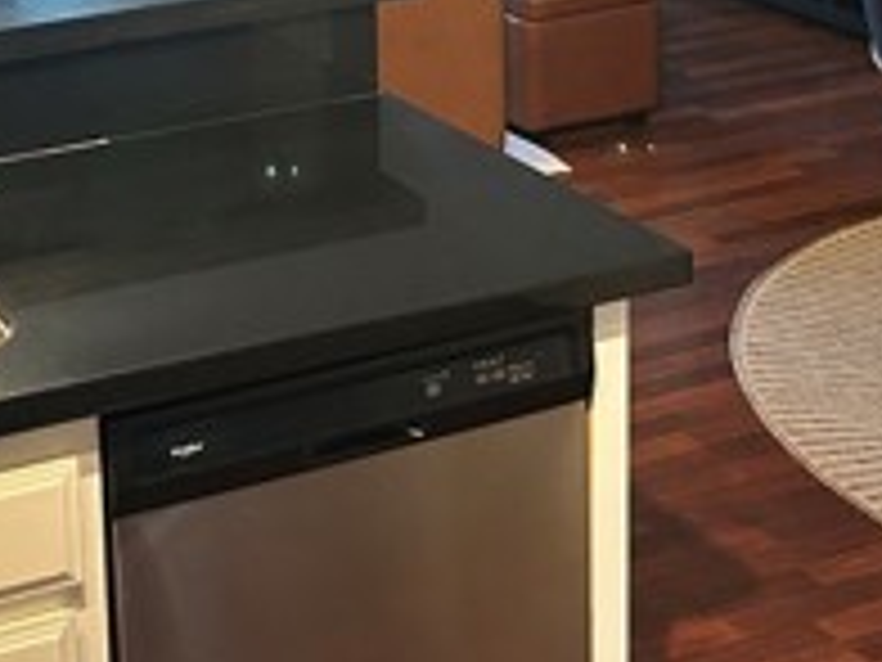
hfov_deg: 22.1
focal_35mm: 85
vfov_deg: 16.6
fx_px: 2166
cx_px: -27
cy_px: -158
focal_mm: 5.7
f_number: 1.5
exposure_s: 1/60
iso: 200
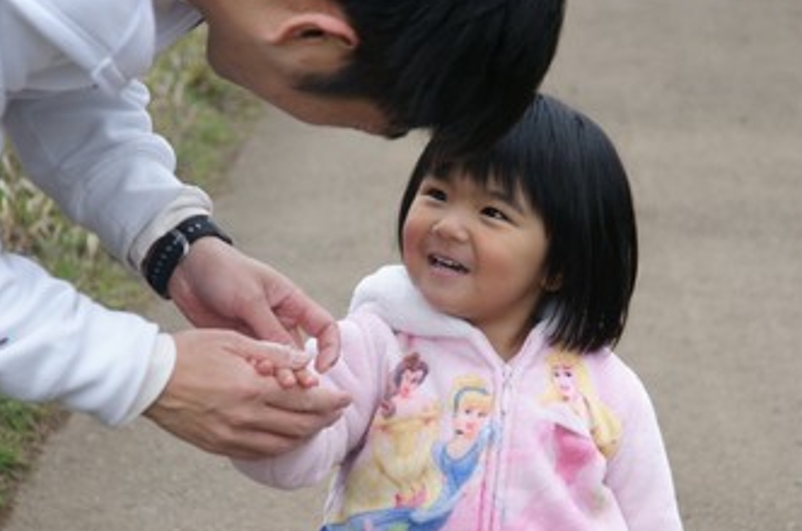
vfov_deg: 9.0
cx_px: 452
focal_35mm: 152
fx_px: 3380
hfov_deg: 13.5
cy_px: 267
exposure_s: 1/160
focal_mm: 80
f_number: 5.6
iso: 800
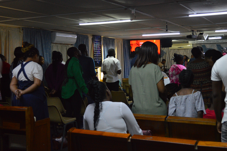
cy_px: 76
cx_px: 114
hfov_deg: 41.1
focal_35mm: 48
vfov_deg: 28.0
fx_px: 302
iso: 3200
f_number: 4.8
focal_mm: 32
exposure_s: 1/125
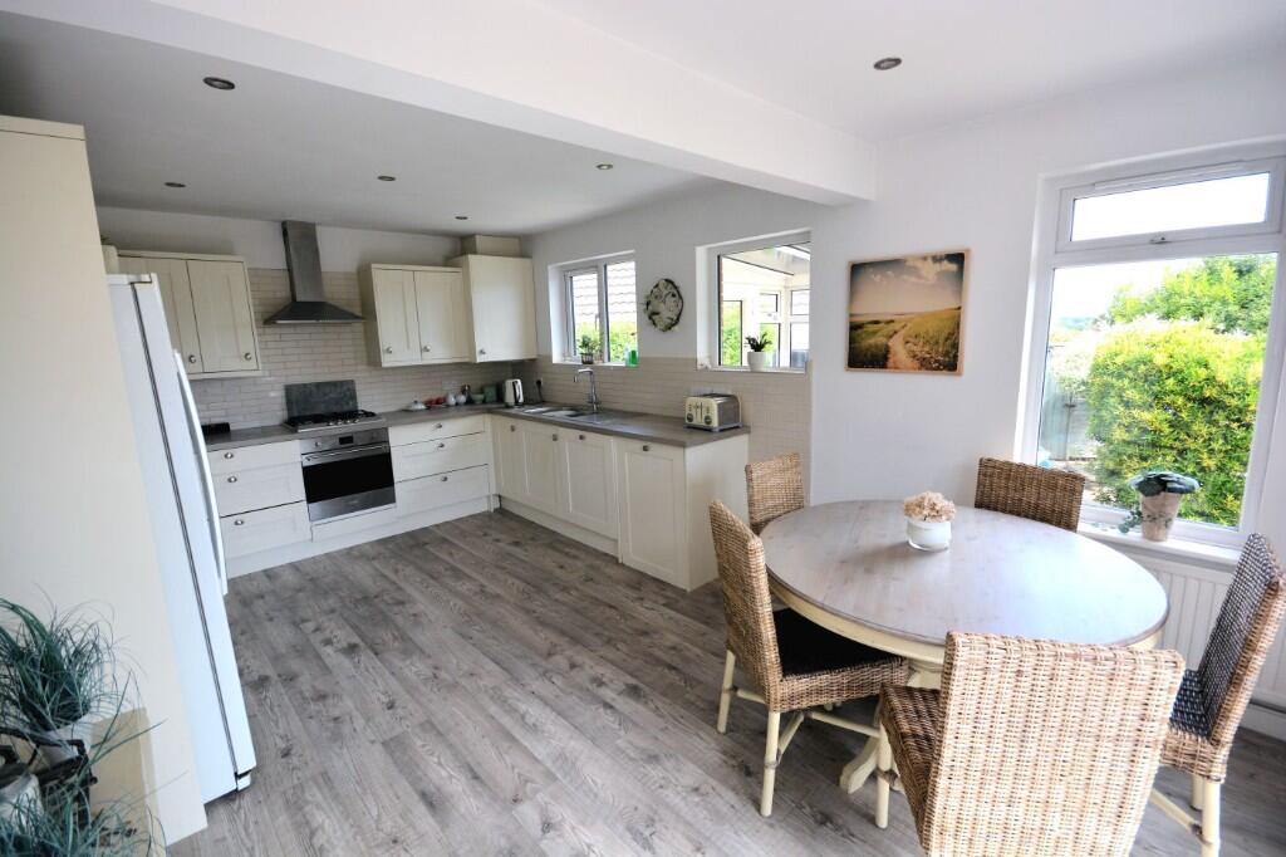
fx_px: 536
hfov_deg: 100.4
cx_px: 643
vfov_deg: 77.3
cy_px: 428
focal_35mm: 15
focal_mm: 10
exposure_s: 1/125
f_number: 8
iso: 400
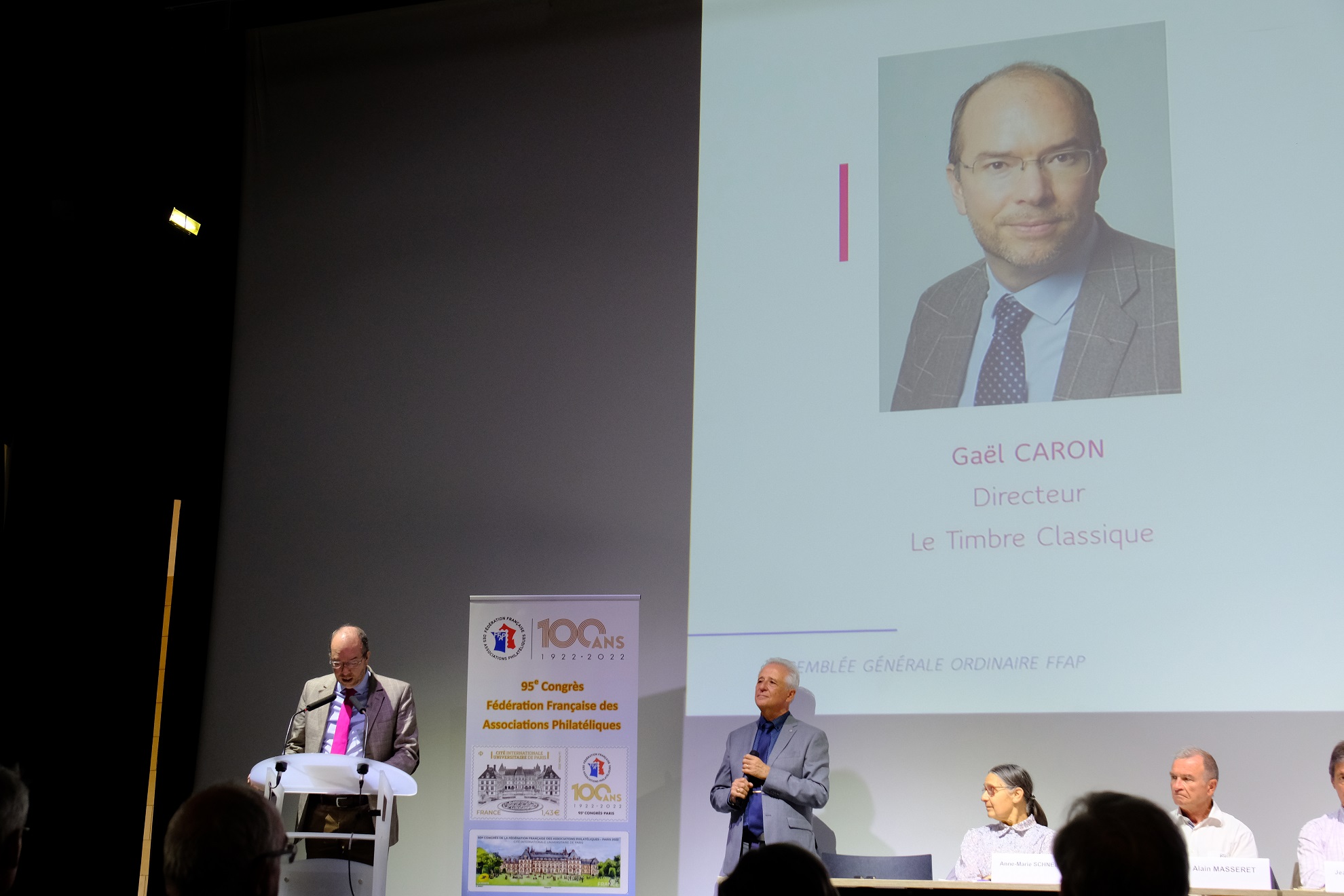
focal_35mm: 46
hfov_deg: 42.7
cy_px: 448
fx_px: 1717
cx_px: 672
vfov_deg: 29.2
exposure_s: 1/58
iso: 1600
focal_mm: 30.9
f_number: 5.6
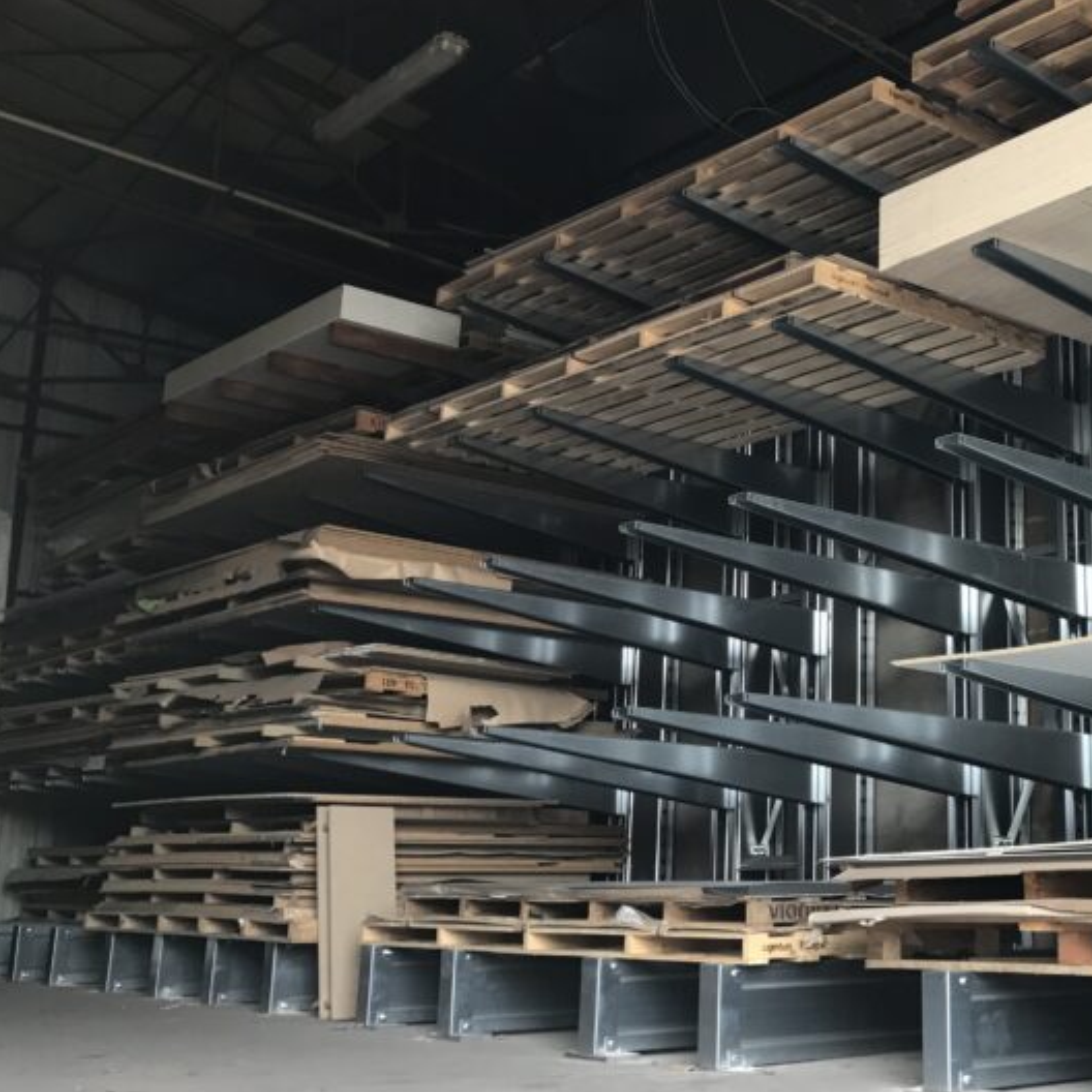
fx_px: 1713
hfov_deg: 33.8
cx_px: 949
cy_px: 480
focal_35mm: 48
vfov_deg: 35.3
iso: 40
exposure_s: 1/94
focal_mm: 3.99
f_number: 1.8
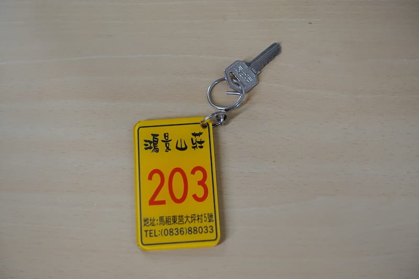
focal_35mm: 62
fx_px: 721
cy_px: 140
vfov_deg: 21.9
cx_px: 210
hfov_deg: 32.4
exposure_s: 1/60
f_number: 2.8
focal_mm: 22.57
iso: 800
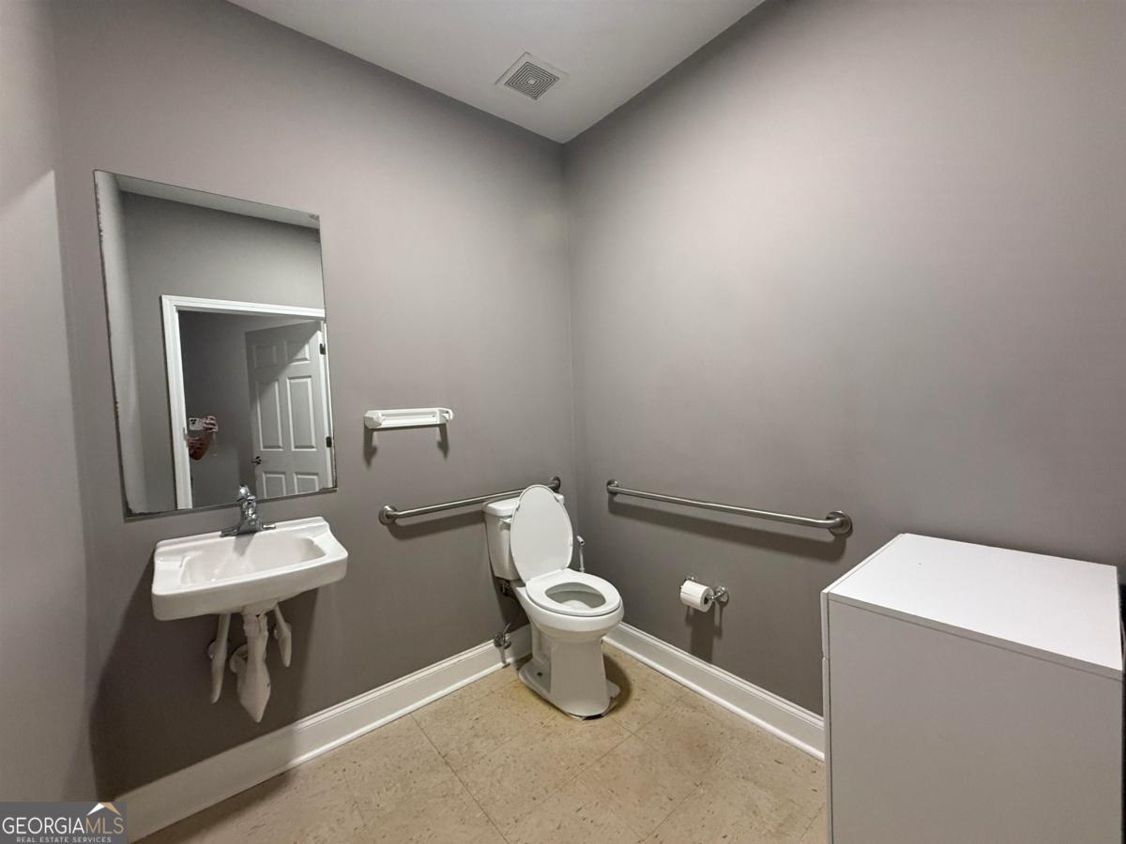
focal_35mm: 14
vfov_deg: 85.7
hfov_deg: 102.1
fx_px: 455
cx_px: 563
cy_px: 422
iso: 500
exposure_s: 1/60
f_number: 2.2
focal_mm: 2.22
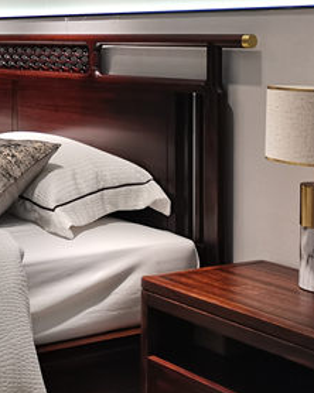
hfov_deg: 18.9
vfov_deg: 25.4
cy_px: 51
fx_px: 849
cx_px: -129
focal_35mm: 73
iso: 250
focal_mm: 5.58
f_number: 1.8
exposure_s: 1/100
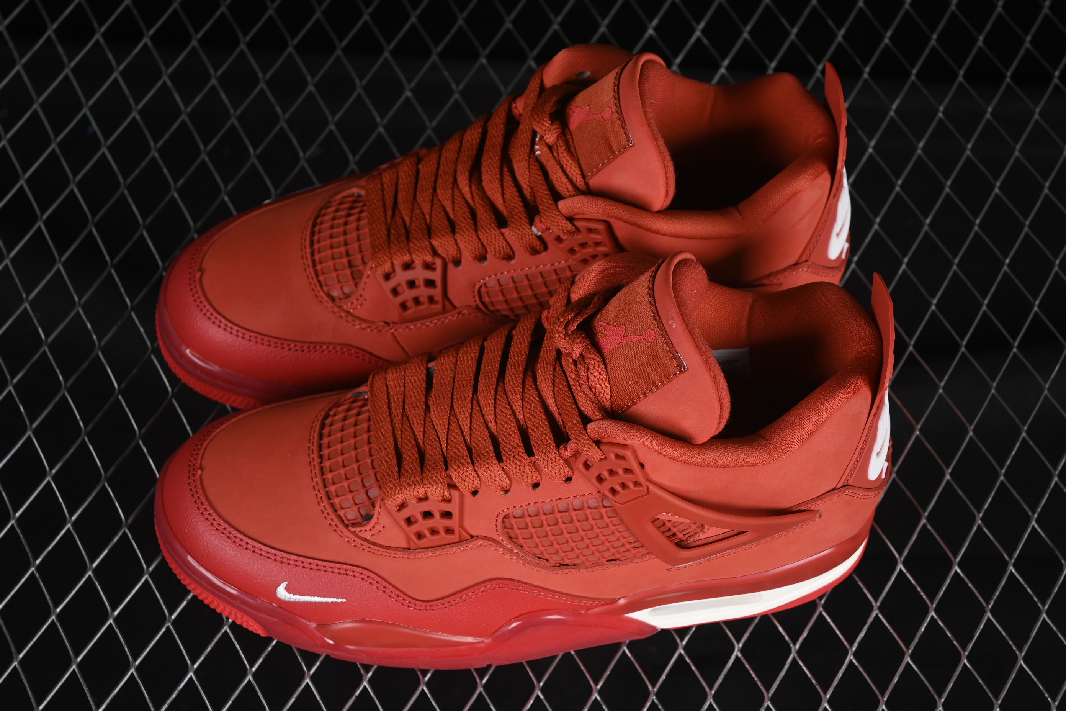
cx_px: 533
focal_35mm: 75
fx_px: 2221
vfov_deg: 18.2
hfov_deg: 27.0
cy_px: 356
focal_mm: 50
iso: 160
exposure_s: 1/80
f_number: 6.3
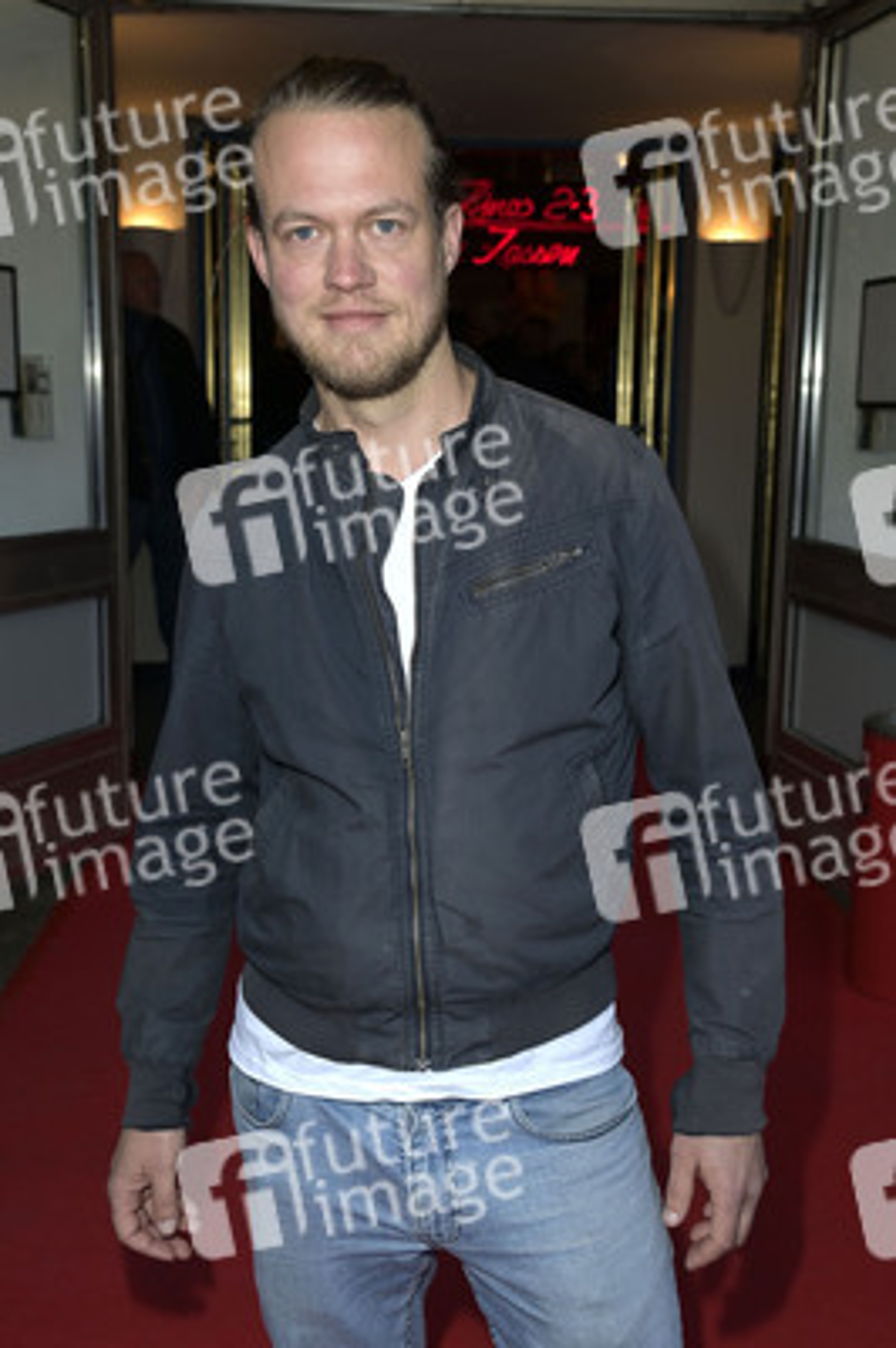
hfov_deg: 35.0
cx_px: 448
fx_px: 1421
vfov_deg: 50.7
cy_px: 674
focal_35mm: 38
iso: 640
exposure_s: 1/160
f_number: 5.6
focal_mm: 38
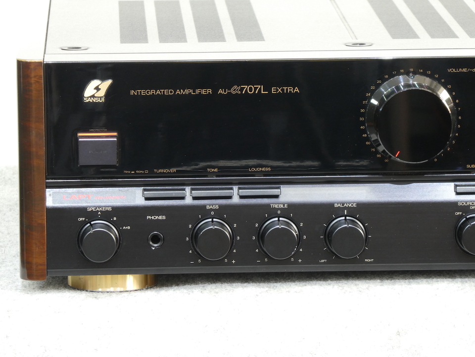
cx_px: 238
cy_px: 178
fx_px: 3430
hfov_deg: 7.9
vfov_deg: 5.9
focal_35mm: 250
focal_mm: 44.8
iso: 200
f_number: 5.6
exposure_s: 1/1.6
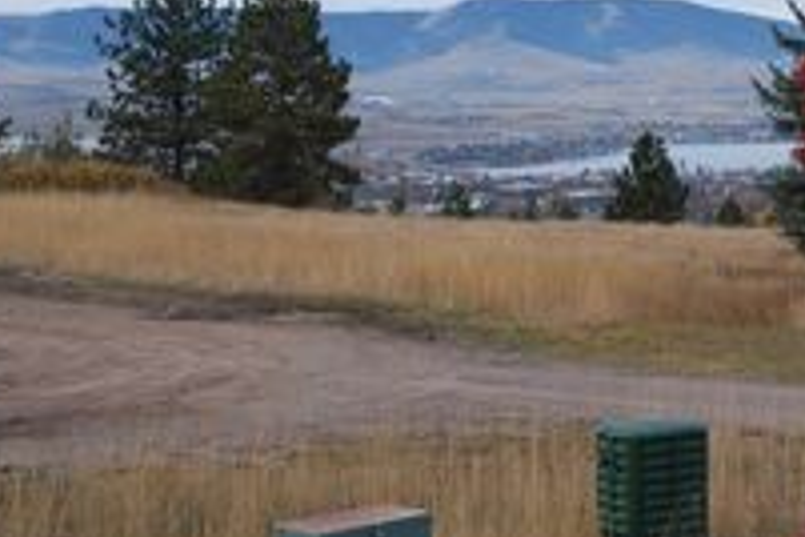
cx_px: 689
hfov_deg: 20.7
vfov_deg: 14.1
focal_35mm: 97
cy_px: 242
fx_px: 2169
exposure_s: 1/160
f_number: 6.3
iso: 100
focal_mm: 26
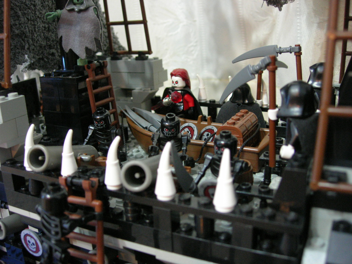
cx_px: 176
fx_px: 386
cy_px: 132
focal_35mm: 38
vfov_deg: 37.7
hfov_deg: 49.0
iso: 200
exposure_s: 1/3.8
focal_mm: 7.8
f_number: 2.8
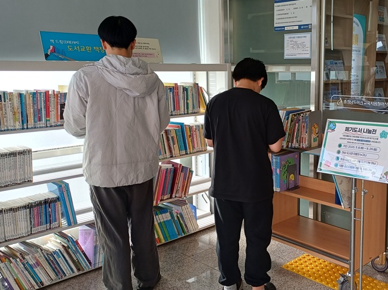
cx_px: 283
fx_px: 414
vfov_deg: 38.5
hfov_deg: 48.5
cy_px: 122
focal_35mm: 37
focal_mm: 4.65
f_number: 1.8
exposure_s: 1/129
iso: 50
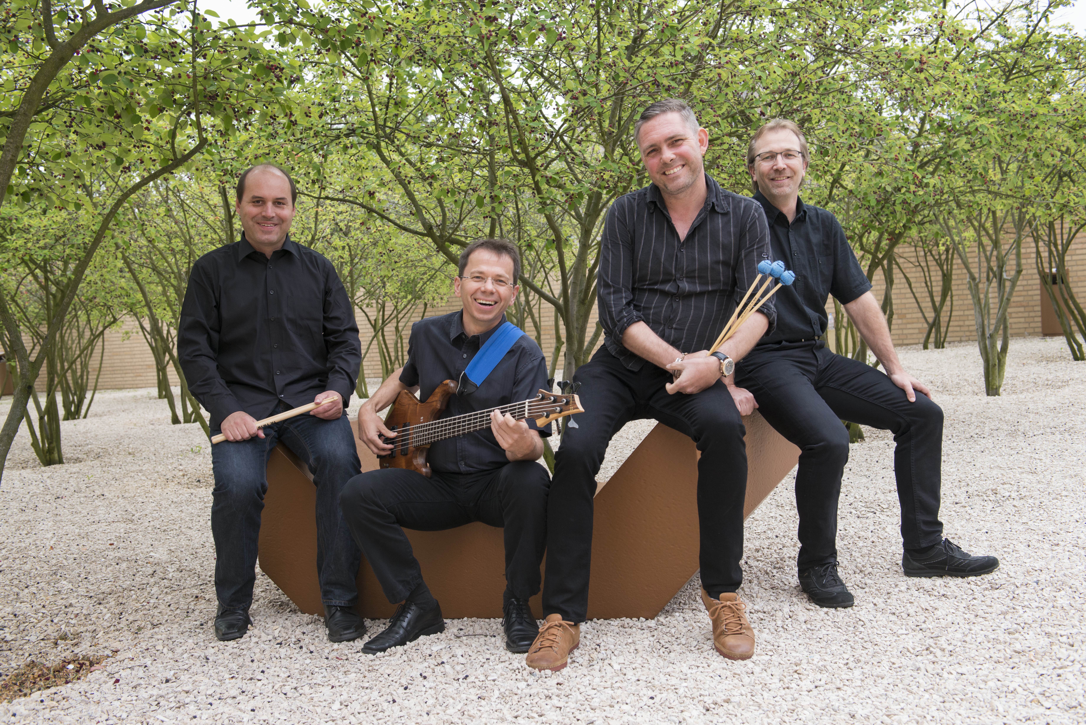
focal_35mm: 36
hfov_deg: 53.1
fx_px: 1086
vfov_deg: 36.9
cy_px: 362
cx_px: 543
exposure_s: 1/80
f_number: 6.3
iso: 1000
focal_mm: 36
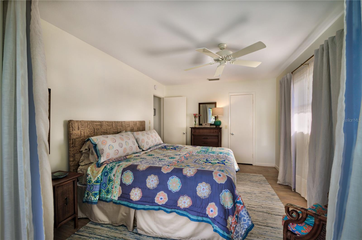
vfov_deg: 77.0
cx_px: 181
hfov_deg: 100.5
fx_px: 150
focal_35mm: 15
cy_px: 120
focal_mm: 10
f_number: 11
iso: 200
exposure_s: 1/10
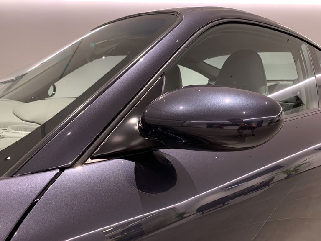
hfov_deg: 67.3
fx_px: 241
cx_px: 160
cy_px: 120
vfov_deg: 53.1
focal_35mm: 26
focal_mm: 4.25
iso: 320
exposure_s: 1/31
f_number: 1.8
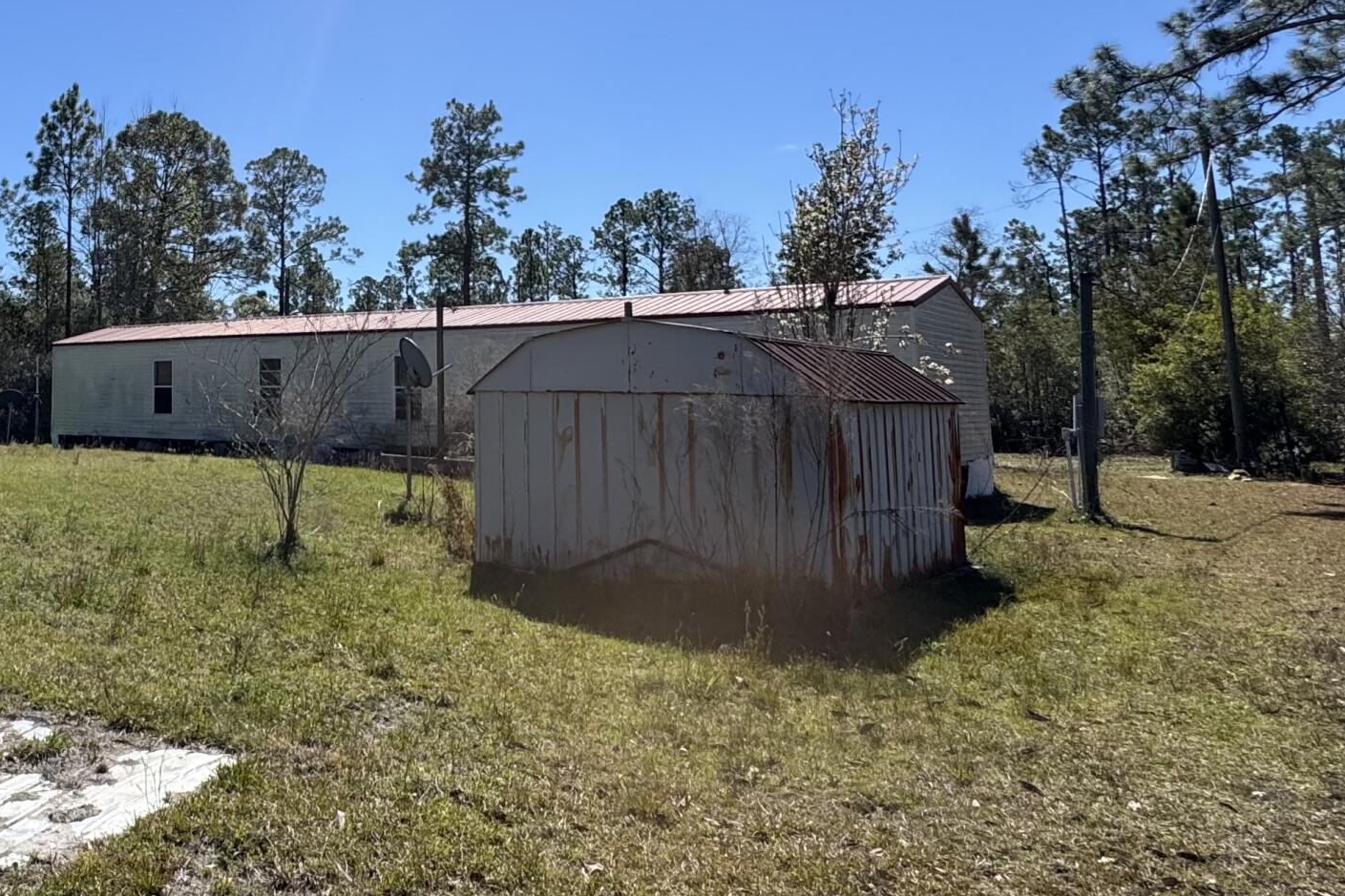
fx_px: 1158
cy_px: 268
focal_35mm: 31
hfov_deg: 53.9
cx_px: 175
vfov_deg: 41.5
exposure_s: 1/2342
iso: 50
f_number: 2.2
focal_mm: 2.22
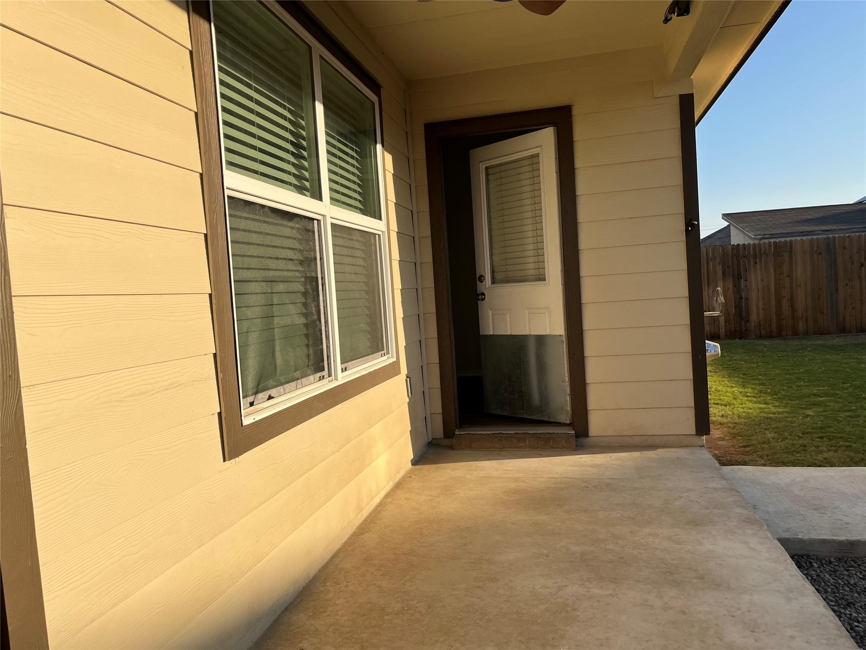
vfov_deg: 53.1
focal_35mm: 26
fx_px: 650
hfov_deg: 67.3
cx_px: 433
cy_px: 325
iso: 50
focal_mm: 5.1
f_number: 1.6
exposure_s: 1/3311
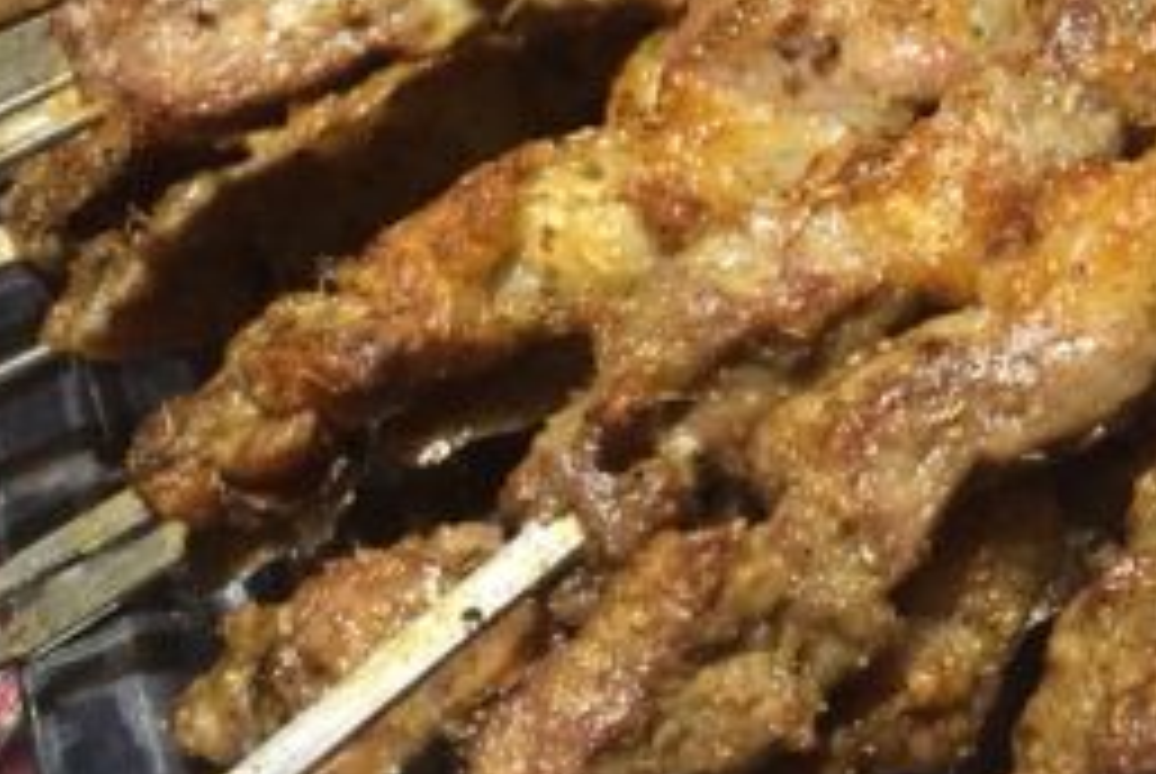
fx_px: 2636
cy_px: 281
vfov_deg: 16.7
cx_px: 1192
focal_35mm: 82
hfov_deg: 23.5
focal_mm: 4.15
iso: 125
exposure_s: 1/30
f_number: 2.2
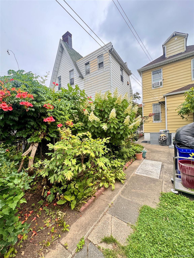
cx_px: 97
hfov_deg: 85.7
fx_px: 105
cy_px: 129
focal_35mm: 14
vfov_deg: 102.1
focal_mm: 2.22
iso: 40
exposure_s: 1/349
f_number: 2.2
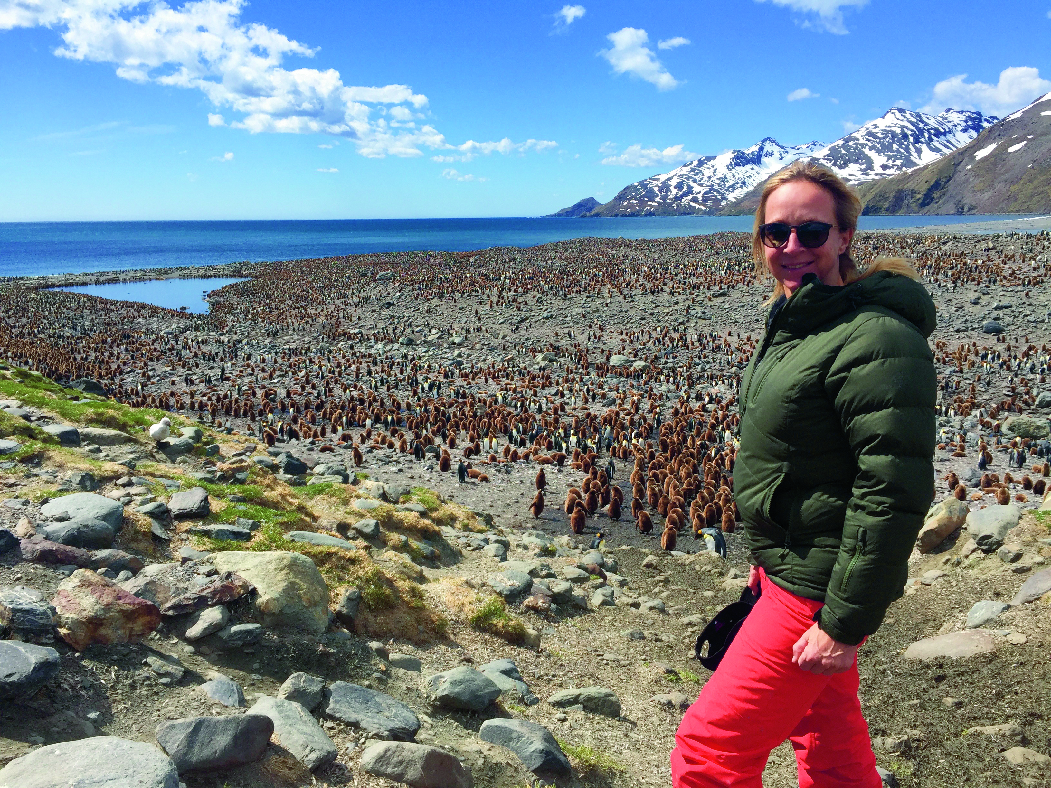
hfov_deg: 61.7
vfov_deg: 48.2
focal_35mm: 29
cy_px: 394
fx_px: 880
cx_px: 526
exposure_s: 1/2825
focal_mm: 4.15
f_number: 2.2
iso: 32
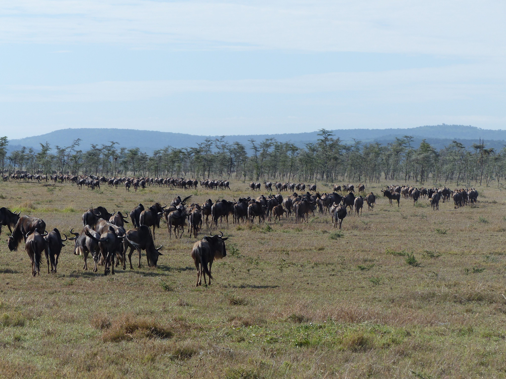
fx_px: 3333
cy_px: 190
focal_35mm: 228
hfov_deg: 8.7
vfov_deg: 6.5
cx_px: 253
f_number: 4
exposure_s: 1/1000
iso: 100
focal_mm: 41.1
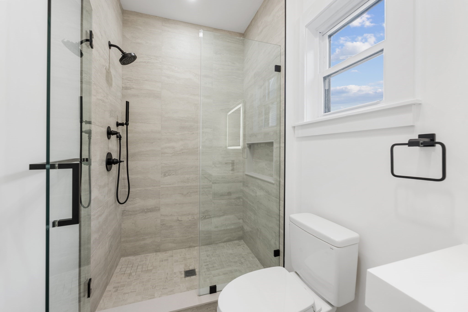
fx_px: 182
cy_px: 156
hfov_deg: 104.3
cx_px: 234
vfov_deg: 81.1
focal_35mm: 14
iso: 100
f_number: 8
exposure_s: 1/2.5
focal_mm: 14
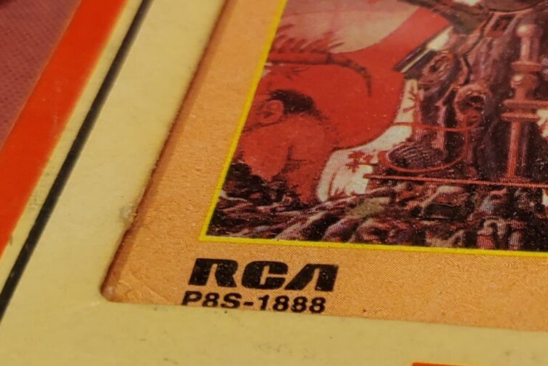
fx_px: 1401
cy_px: 263
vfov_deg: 14.8
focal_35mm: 92
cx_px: 600
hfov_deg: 21.1
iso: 50
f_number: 1.5
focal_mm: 4.3
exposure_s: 1/156
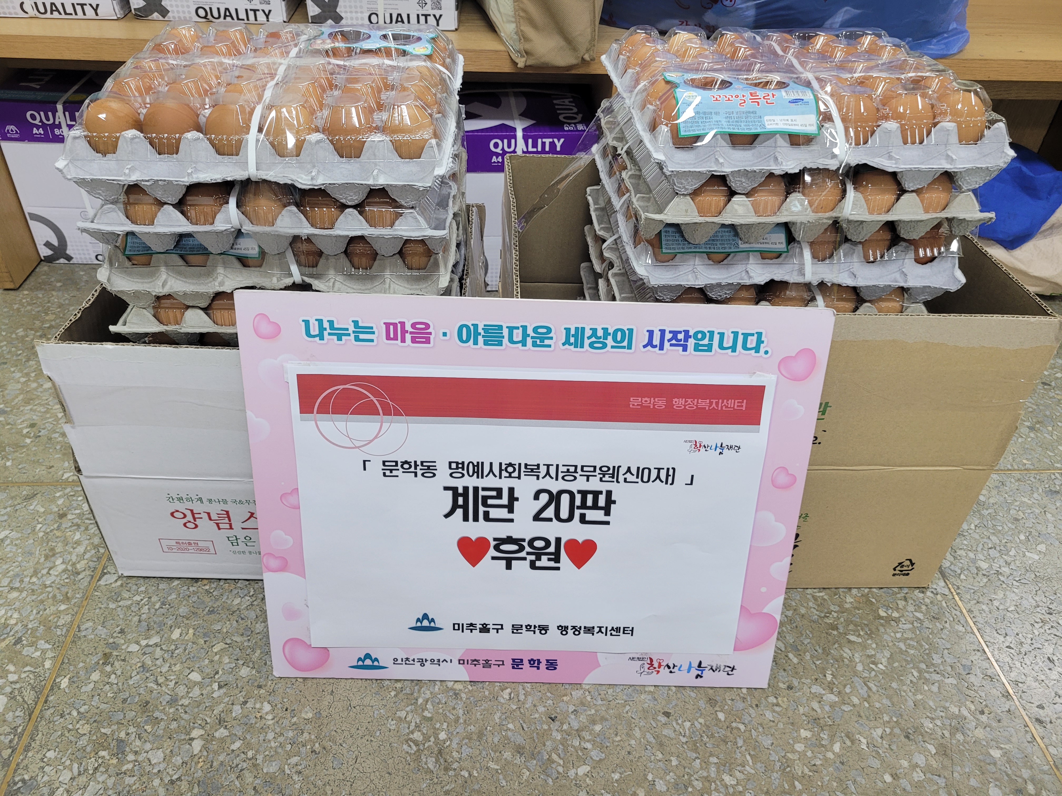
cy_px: 398
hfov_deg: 67.3
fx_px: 798
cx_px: 531
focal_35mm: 26
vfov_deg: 53.1
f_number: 1.8
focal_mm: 5.4
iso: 160
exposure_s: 1/60
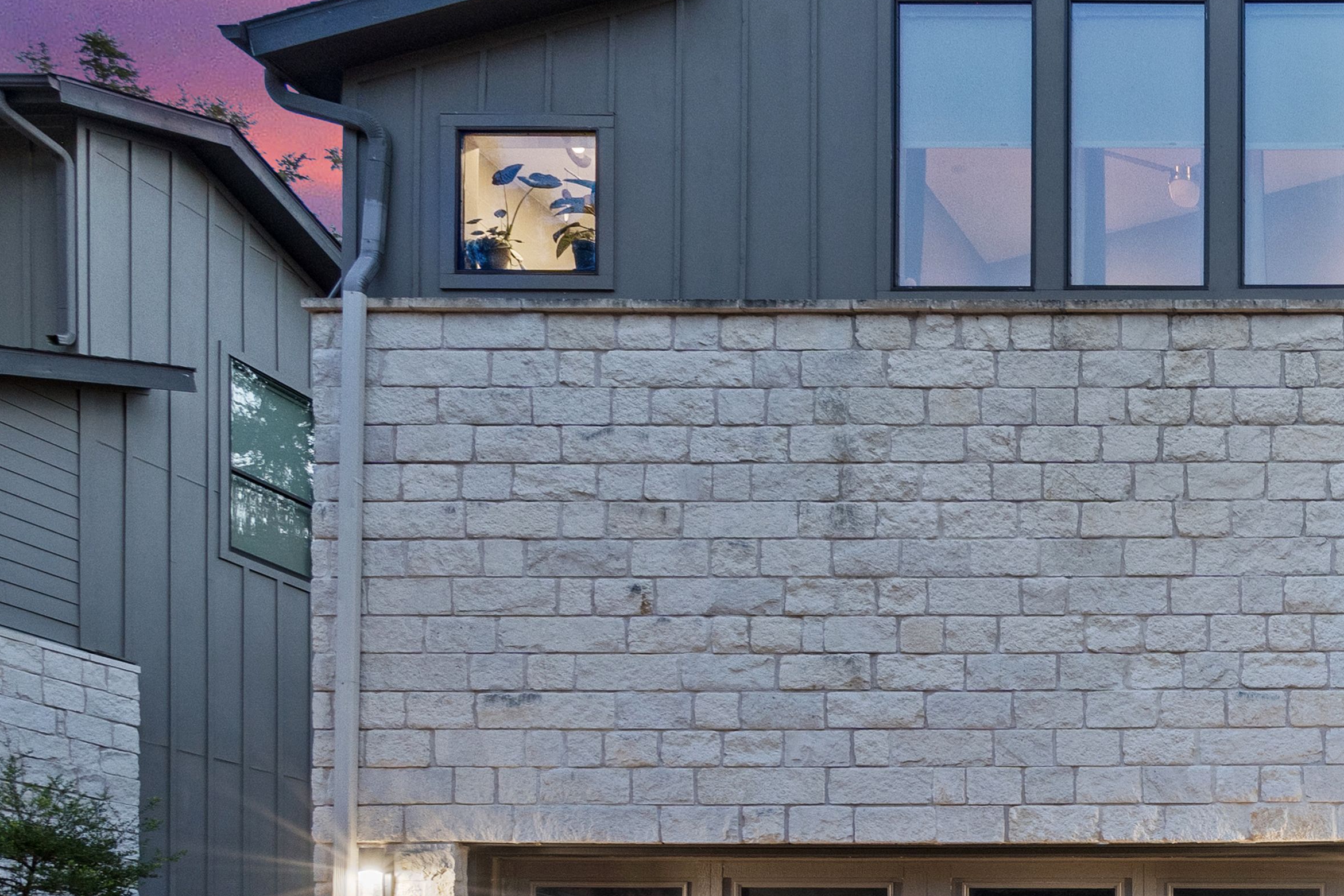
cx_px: 1629
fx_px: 1531
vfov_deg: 32.0
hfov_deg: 36.2
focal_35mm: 41
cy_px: 681
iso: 1000
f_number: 7.1
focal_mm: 16
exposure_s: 3.2
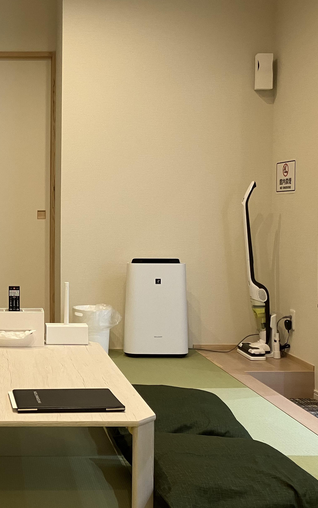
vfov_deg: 41.0
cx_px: 2
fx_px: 680
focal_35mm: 49
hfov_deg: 25.1
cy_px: 243
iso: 80
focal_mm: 3.99
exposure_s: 1/60
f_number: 1.8
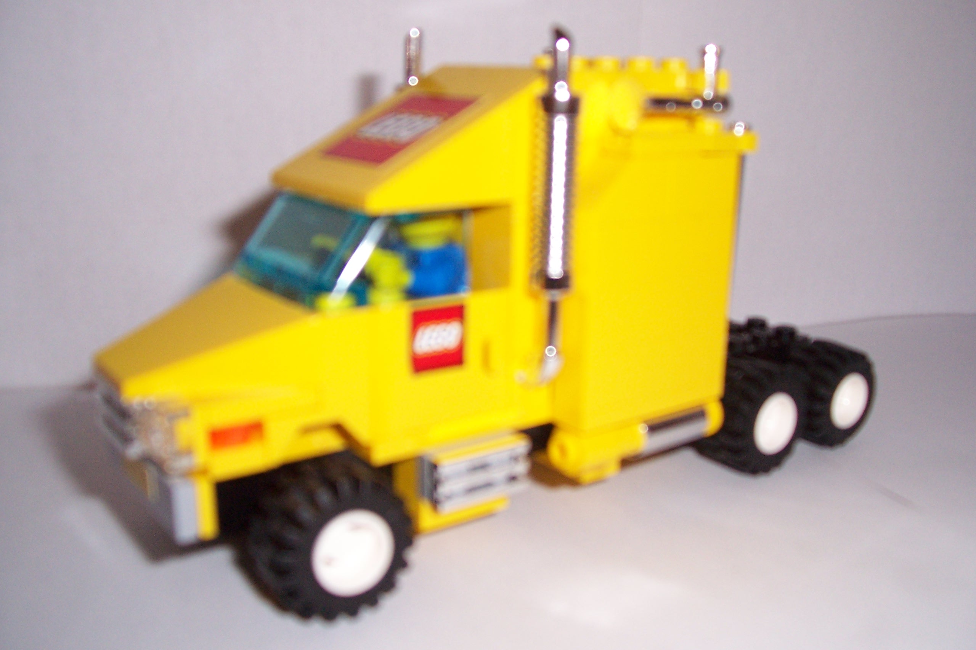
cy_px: 325
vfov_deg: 38.9
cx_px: 488
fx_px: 922
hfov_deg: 55.8
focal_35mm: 34
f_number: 2.7
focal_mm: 5.6
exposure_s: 1/60
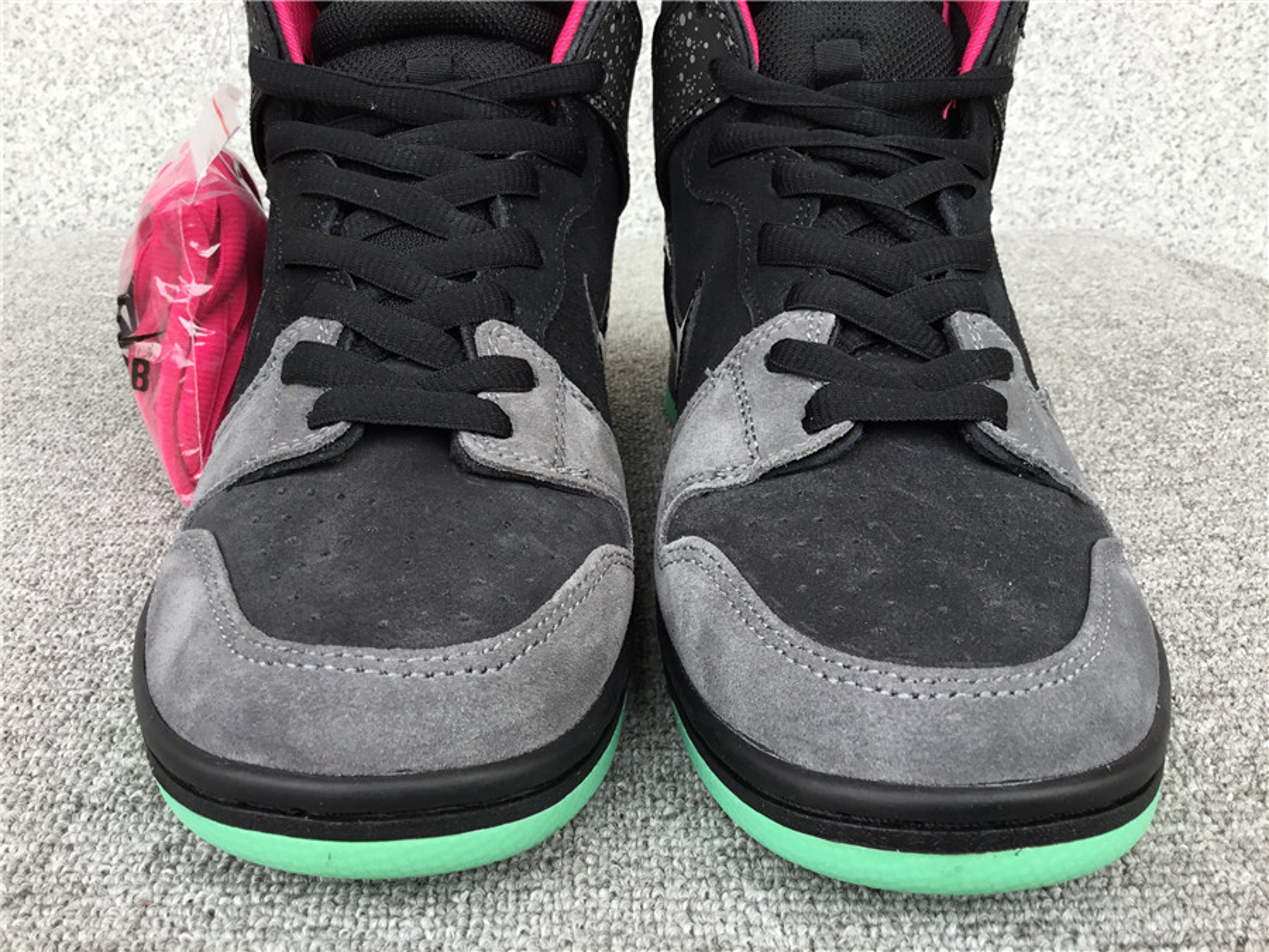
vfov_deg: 45.4
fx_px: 1136
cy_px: 476
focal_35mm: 31
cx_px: 634
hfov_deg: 58.4
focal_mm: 3.3
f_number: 2.4
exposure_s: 1/104
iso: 25
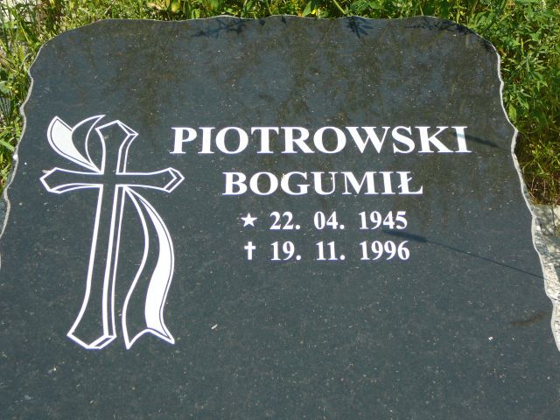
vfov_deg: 20.7
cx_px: 280
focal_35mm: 71
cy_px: 210
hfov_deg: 27.4
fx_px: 1149
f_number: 3.7
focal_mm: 10.5
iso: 80
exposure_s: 1/500
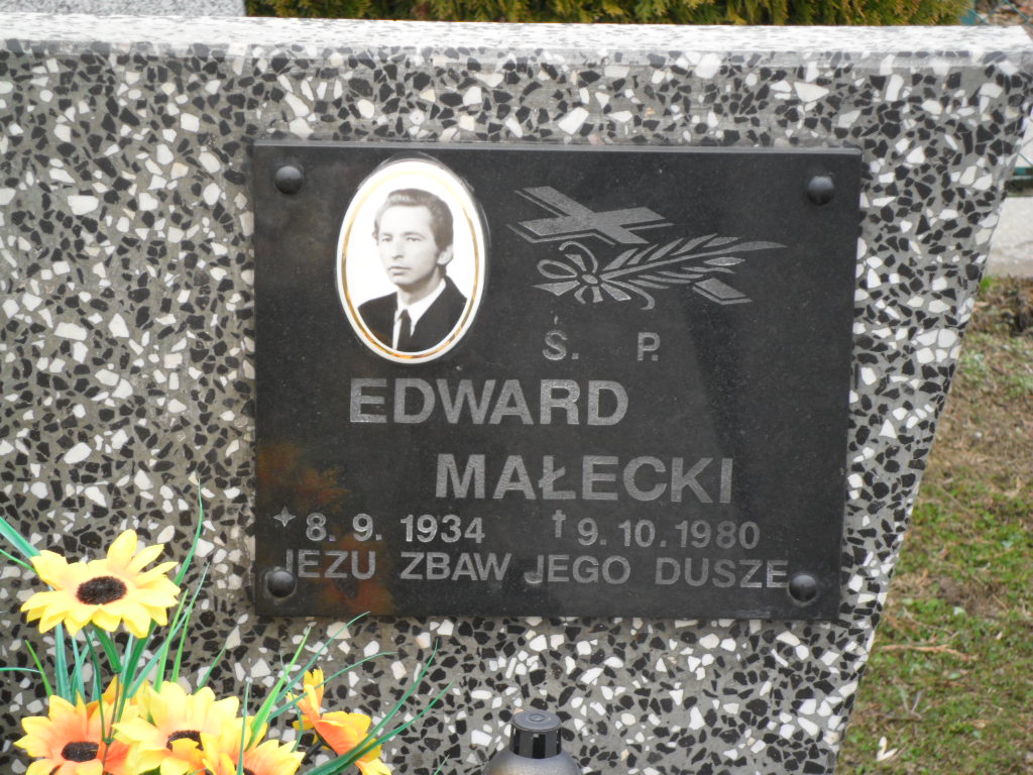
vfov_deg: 13.7
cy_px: 388
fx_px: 3223
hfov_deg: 18.2
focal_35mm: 108
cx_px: 516
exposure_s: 1/45
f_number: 5
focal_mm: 19.6
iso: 120
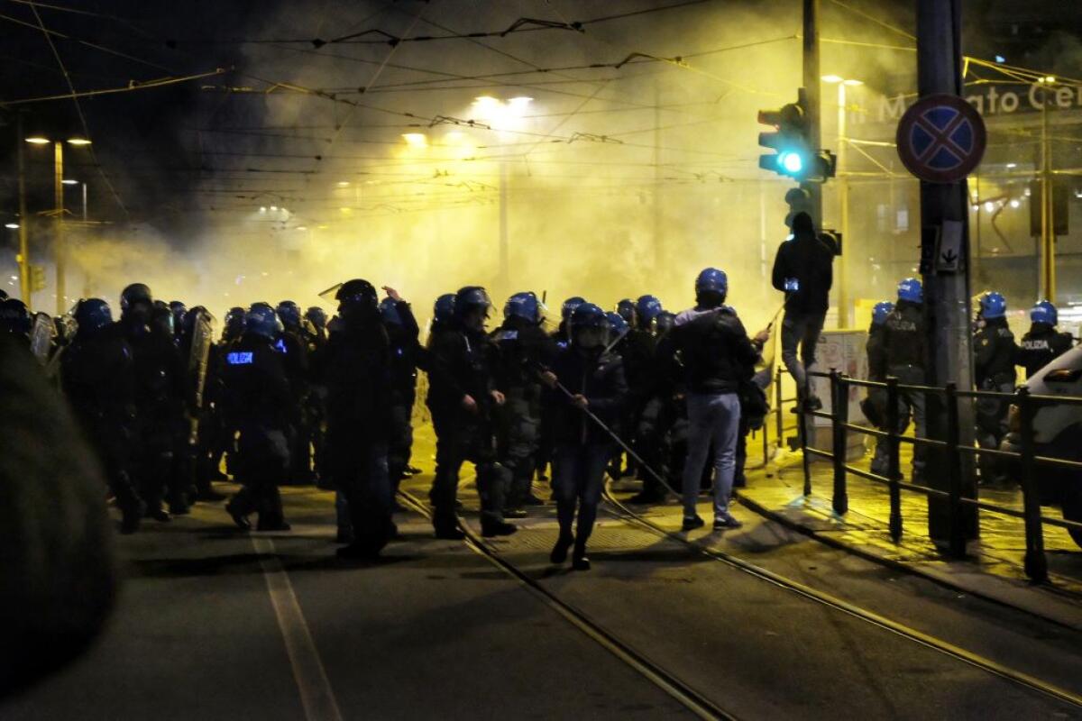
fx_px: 2494
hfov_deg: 24.5
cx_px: 541
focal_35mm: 83
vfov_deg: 16.5
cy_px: 360
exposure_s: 1/100
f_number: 4
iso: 12800
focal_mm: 55
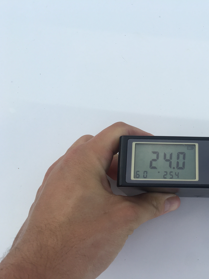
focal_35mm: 39
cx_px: 179
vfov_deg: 47.9
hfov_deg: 35.2
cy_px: 139
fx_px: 314
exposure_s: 1/625
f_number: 2.2
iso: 25
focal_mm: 4.15
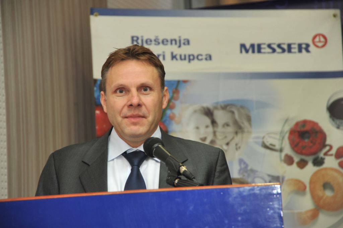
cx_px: 172
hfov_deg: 17.1
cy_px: 114
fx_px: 1142
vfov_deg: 11.4
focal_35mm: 120
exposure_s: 1/30
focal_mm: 120
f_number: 5.6
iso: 400
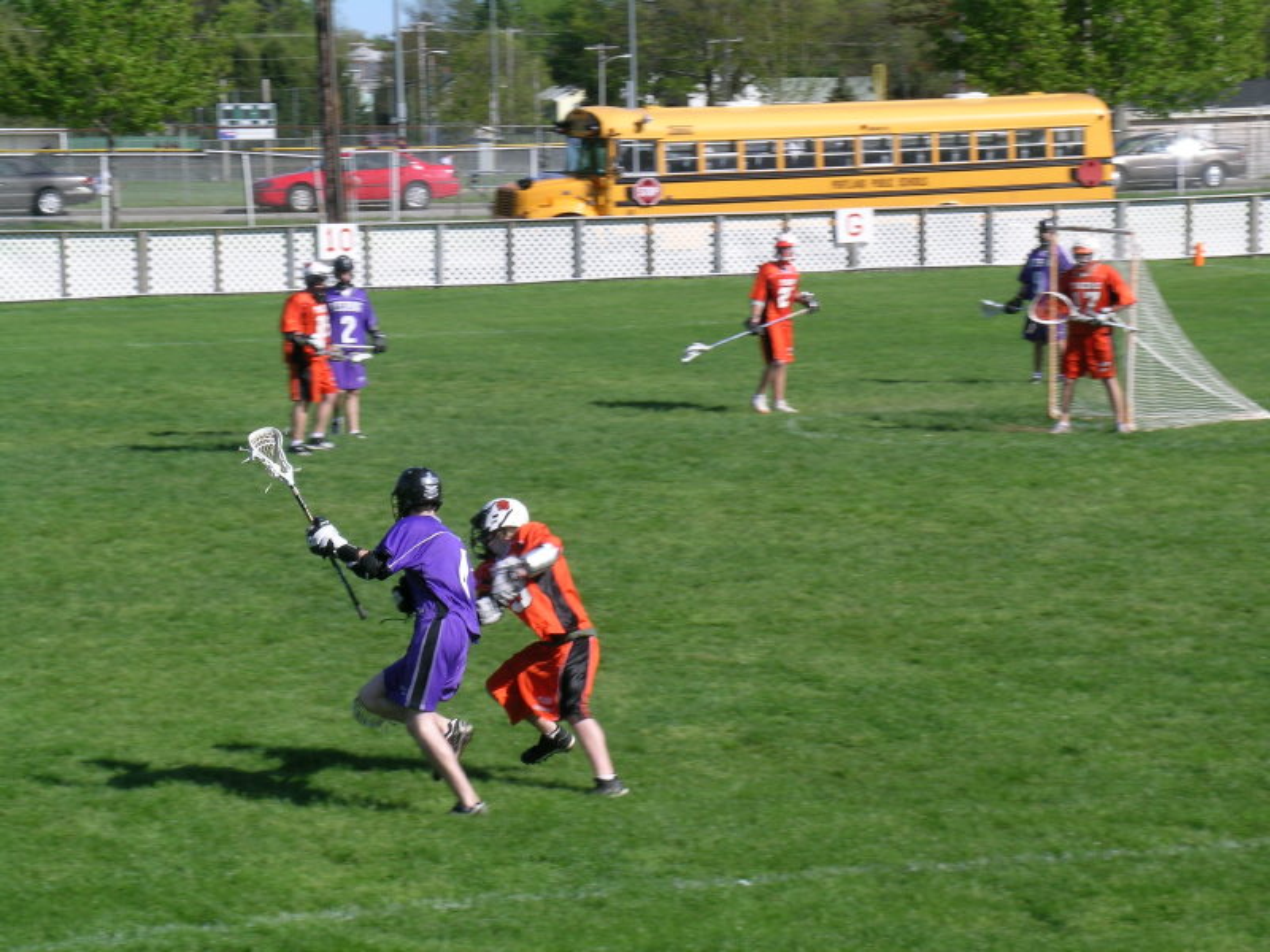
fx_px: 4256
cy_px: 476
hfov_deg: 17.0
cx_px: 635
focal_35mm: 116
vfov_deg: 12.8
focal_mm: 24
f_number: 7.3
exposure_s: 1/187
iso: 50
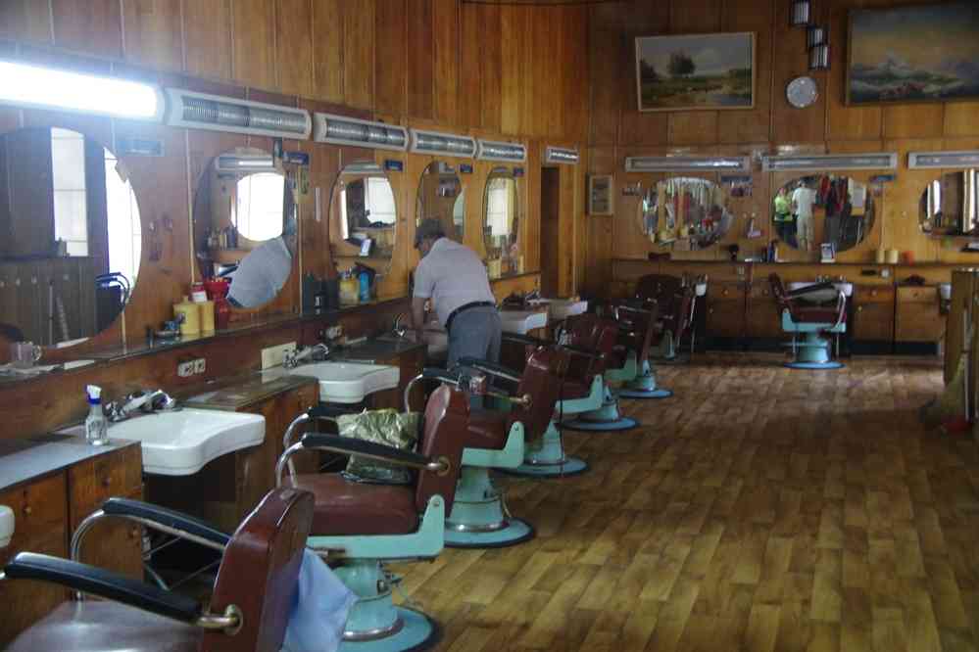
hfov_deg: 45.4
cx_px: 490
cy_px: 326
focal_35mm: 43
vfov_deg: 31.2
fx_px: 1169
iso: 3200
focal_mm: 29.4
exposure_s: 1/13
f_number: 4
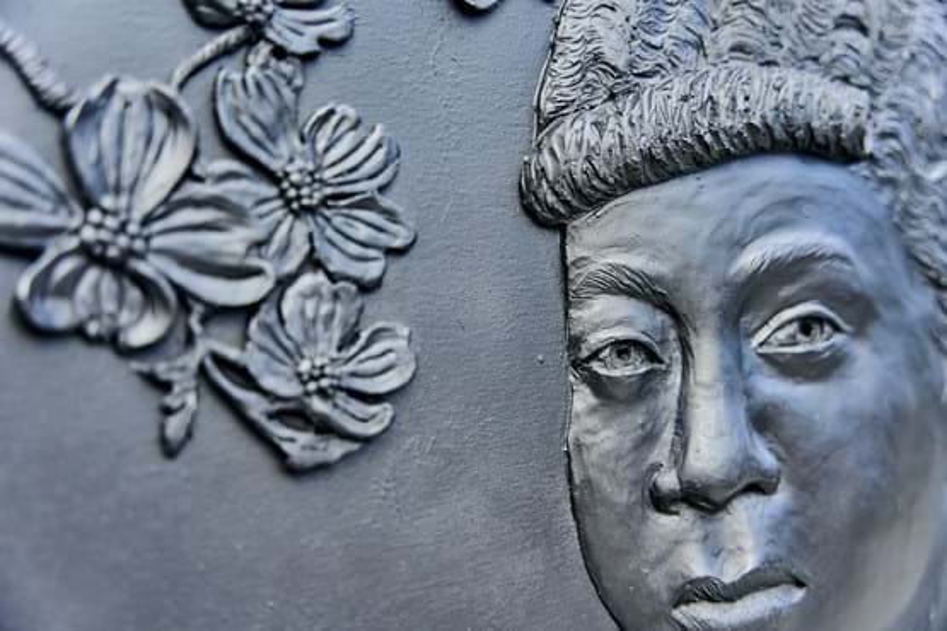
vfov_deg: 31.1
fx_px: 1136
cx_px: 474
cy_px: 316
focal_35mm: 43
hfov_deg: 45.2
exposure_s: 1/800
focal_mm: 43.2
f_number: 2.8
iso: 250
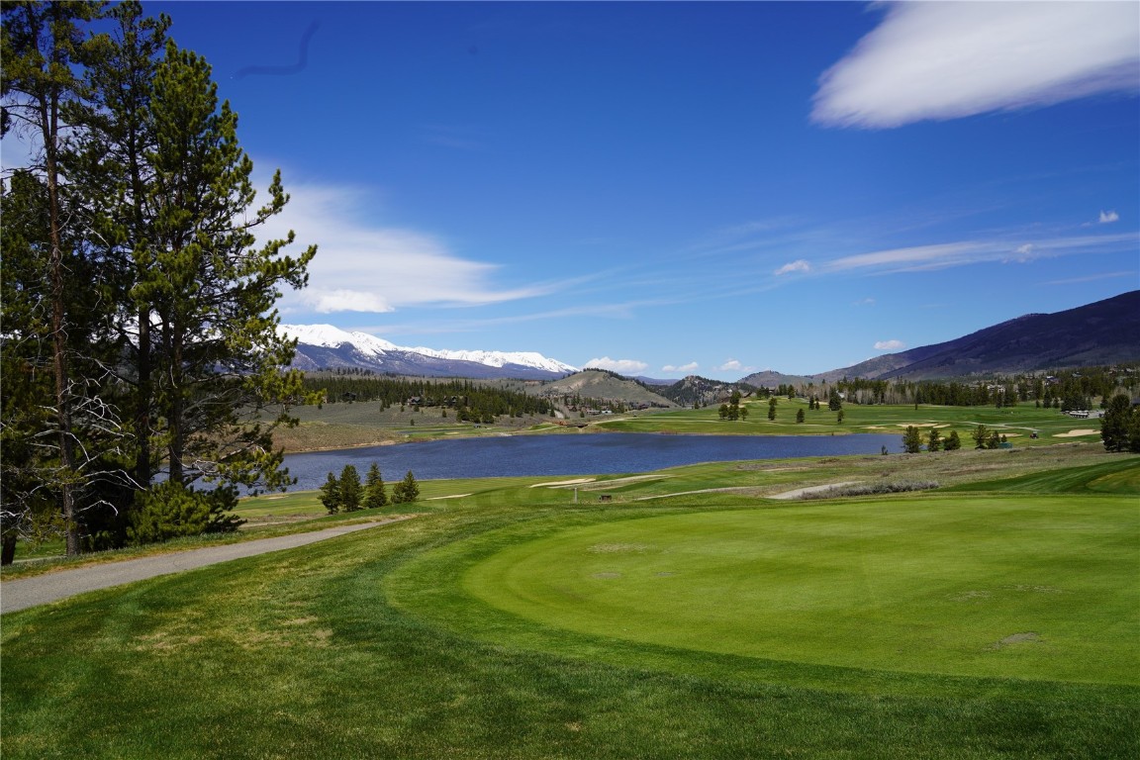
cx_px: 570
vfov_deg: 43.6
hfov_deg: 61.9
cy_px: 380
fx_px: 950
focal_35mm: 30
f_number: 9.5
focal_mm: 30
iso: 100
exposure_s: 1/250
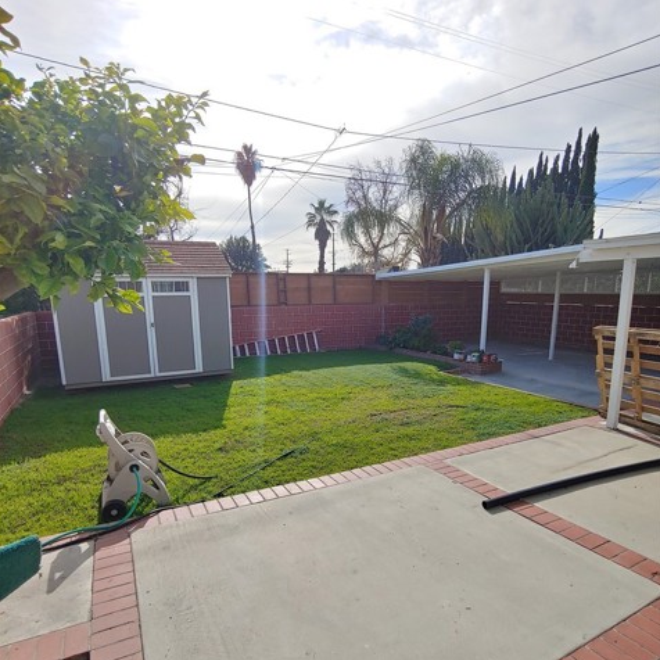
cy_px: 377
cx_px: 331
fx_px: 410
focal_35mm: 19
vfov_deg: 77.2
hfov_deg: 77.7
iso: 50
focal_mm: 2.18
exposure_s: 1/2000
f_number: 1.9
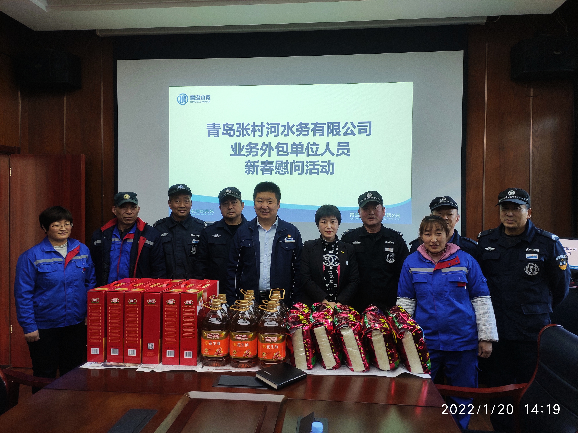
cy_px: 216
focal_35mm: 25
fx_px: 417
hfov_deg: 69.4
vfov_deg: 54.9
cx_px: 289
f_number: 1.79
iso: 113
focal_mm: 4.74
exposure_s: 1/33
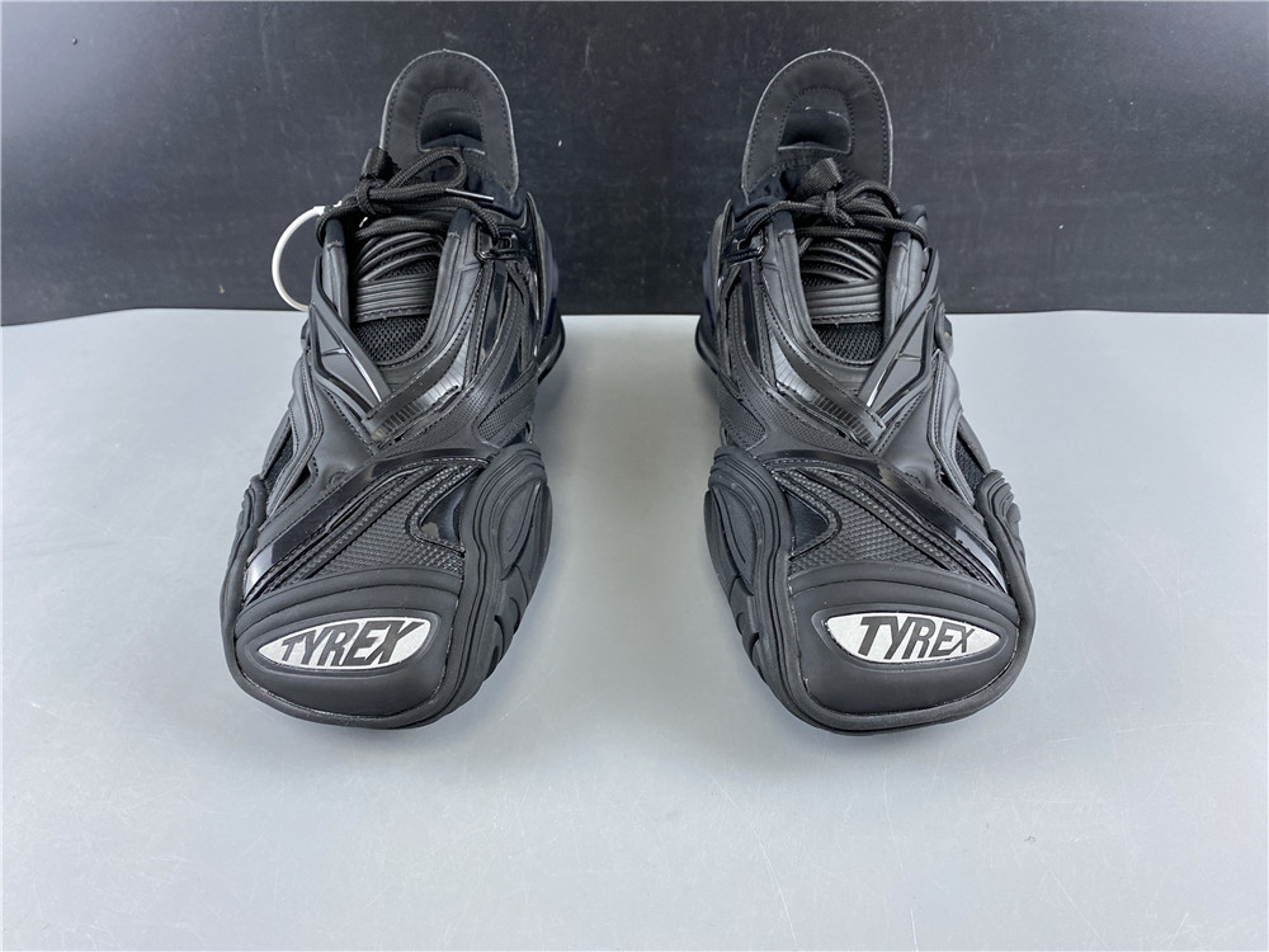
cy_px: 476
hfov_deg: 67.3
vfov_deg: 53.1
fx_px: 953
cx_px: 634
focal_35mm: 26
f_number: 1.8
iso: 100
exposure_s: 1/100
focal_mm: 4.25
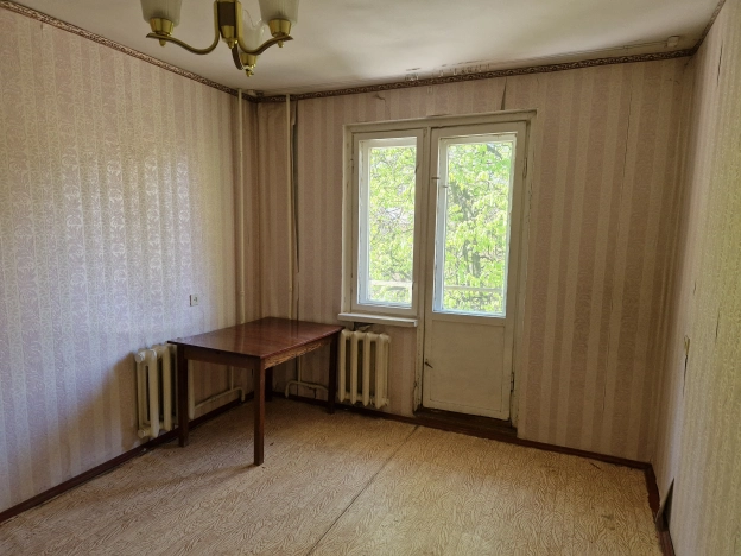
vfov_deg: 58.9
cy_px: 278
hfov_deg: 73.9
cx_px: 370
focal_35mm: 23
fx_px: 492
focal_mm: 5.4
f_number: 1.8
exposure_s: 1/180
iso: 200
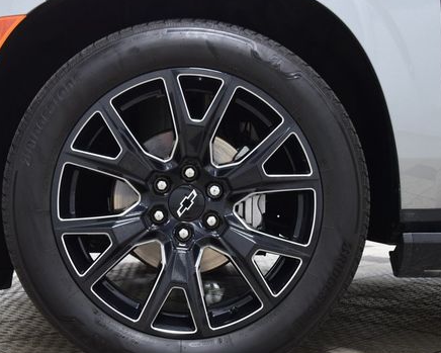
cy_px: 207
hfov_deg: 30.4
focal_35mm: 62
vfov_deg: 24.6
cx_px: 188
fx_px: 809
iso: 1100
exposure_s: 1/15
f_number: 6.3
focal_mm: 30
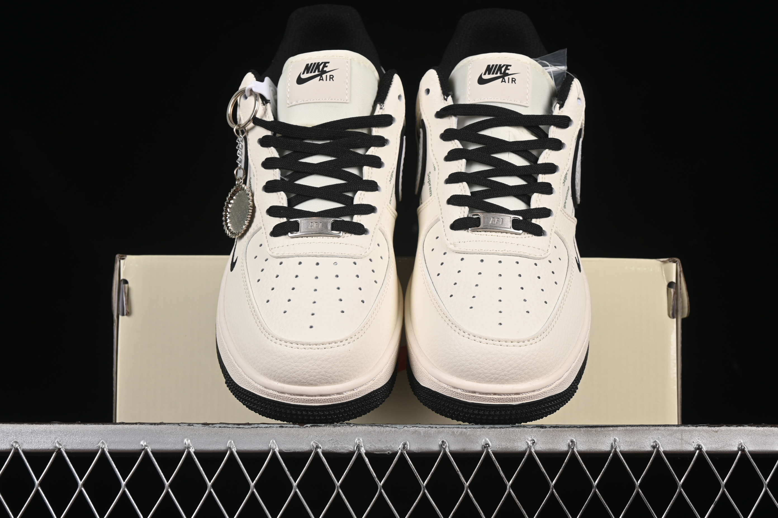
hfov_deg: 27.0
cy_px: 259
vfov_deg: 18.2
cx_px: 389
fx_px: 1621
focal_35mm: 75
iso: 160
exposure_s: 1/80
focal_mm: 50
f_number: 8
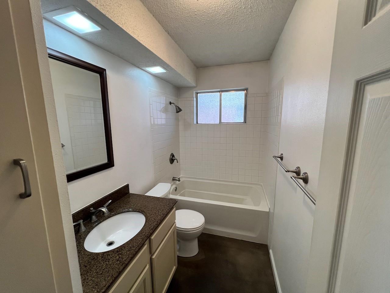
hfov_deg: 106.2
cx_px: 195
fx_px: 146
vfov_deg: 89.9
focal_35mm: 13
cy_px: 146
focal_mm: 1.57
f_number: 1.8
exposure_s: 1/120
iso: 200
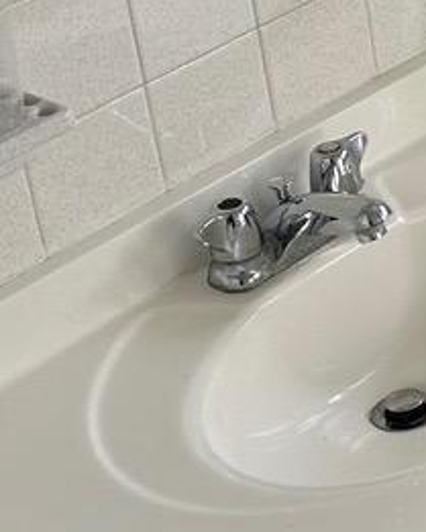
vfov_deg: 13.7
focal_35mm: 138
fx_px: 2174
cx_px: 1125
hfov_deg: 9.5
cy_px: -4
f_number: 1.78
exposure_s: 1/251
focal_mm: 6.86
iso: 80
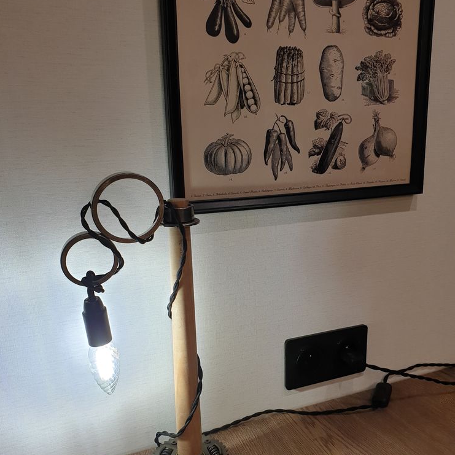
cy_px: 219
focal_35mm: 31
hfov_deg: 52.5
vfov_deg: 52.5
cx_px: 228
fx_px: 461
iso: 64
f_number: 2.4
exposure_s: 1/100
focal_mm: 4.3
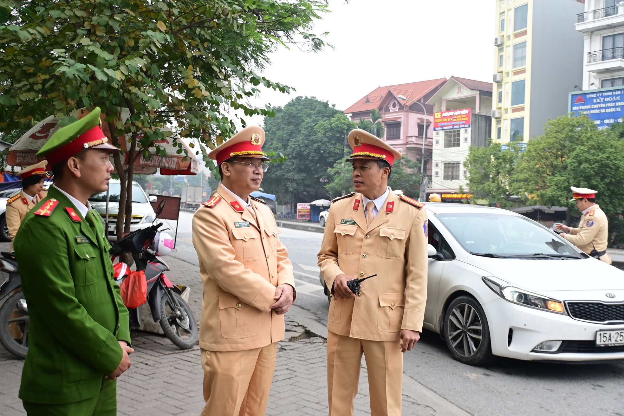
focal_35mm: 39
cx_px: 312
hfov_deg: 49.6
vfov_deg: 34.2
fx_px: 676
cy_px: 208
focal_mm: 26
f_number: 3.8
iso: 250
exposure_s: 1/200
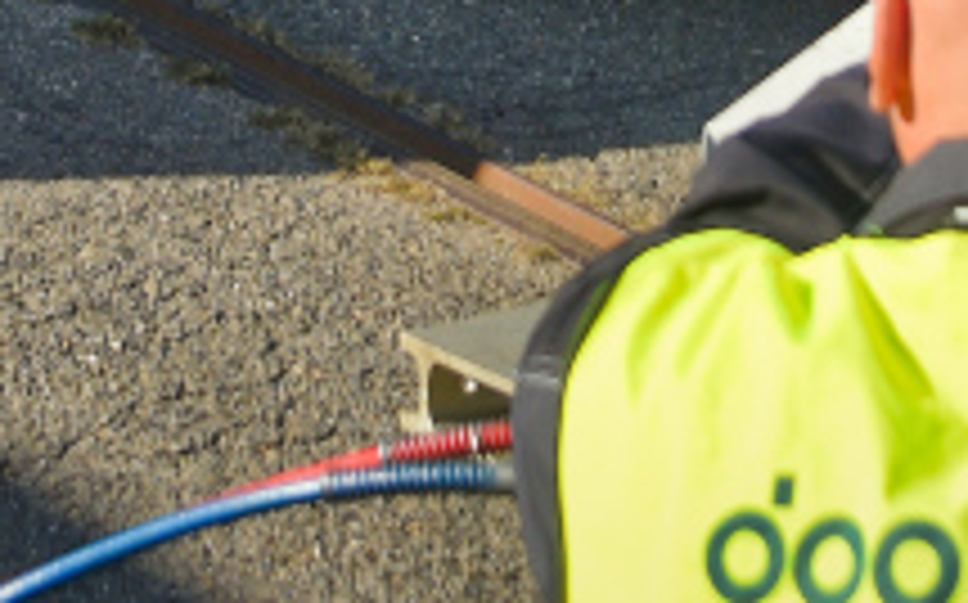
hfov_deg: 12.2
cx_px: 653
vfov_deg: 6.9
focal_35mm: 171
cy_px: -1184
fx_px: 4508
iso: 100
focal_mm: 20
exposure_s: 1/800
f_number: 4
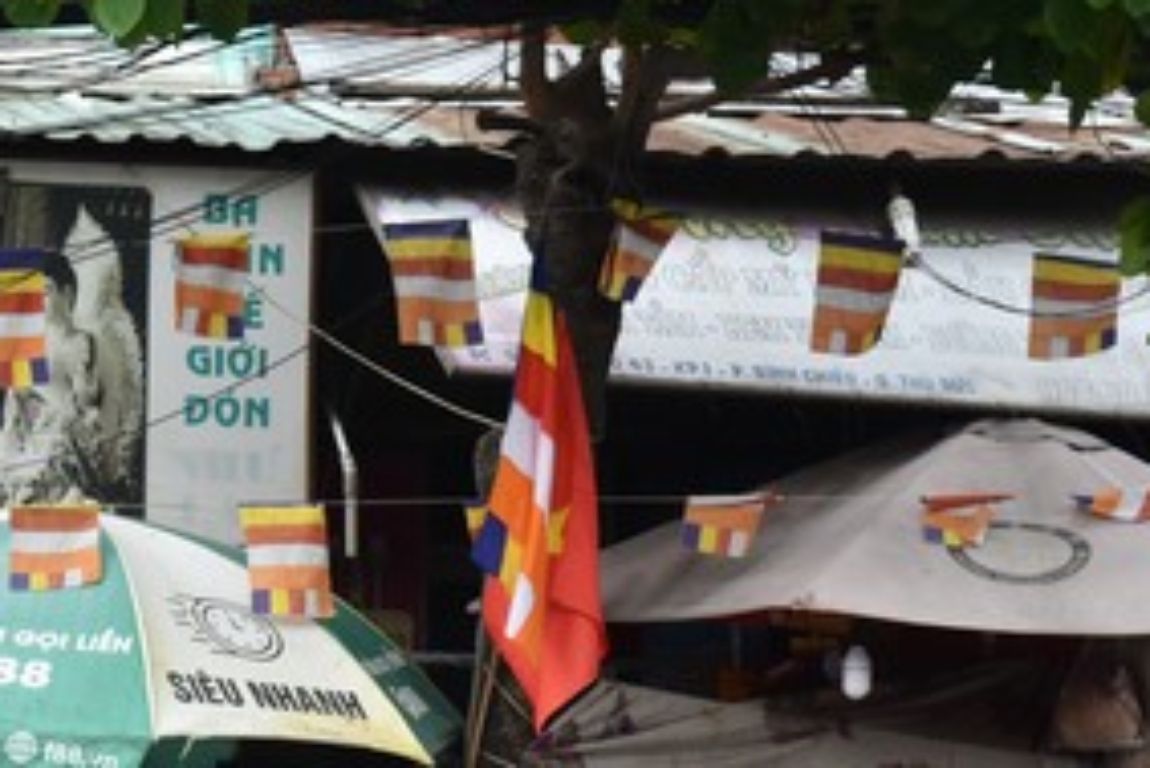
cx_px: -57
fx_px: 5497
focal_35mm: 172
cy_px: 805
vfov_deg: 7.9
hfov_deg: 11.8
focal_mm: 75
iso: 1600
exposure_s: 1/320
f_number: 9
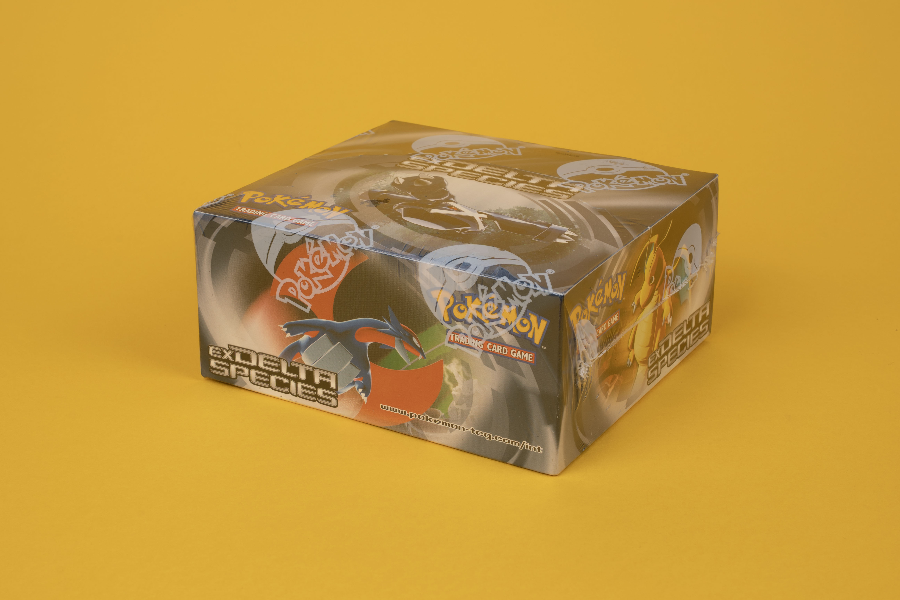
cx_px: 450
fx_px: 1650
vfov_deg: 20.6
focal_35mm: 66
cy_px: 300
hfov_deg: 30.5
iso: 50
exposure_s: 1/6
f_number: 14
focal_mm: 44.3
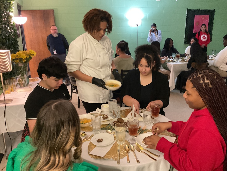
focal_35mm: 29
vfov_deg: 48.2
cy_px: 86
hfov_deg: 61.7
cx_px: 114
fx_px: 190
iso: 400
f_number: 1.8
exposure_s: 1/25
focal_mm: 3
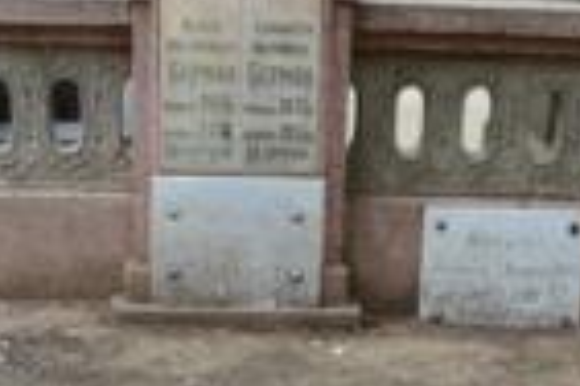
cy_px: 448
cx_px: 313
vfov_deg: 15.4
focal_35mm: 86
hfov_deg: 23.6
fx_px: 1385
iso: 800
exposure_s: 1/15
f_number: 5.6
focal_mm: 18
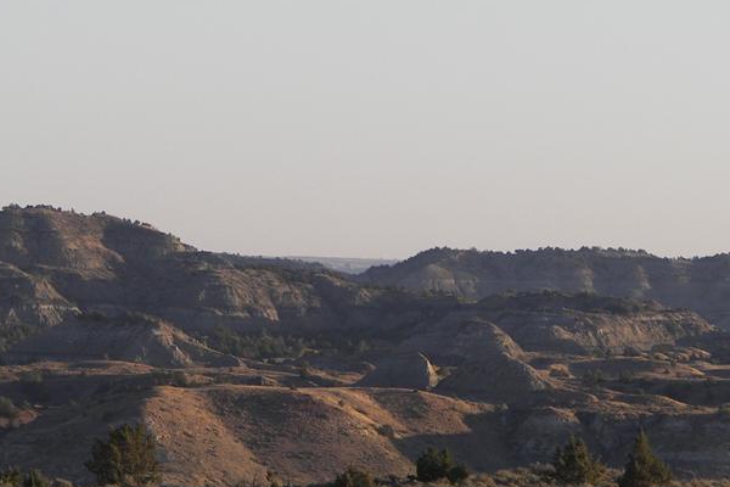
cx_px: 419
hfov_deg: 6.1
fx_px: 6874
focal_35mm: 339
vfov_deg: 4.1
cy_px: 268
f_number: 3.6
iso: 64
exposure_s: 1/400
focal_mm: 31.6
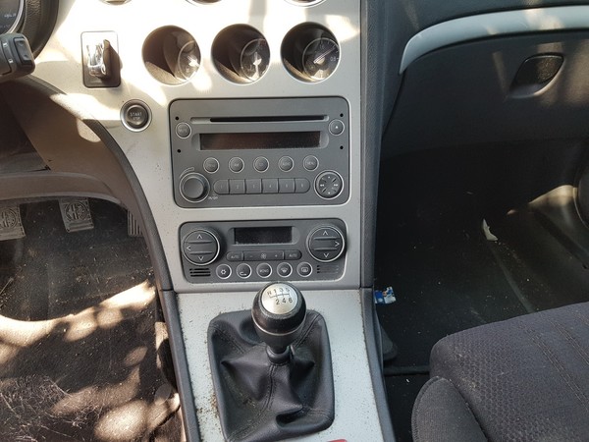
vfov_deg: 53.1
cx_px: 294
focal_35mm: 26
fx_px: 442
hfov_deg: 67.3
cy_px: 221
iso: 64
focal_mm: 4.2
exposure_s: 1/100
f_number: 1.7
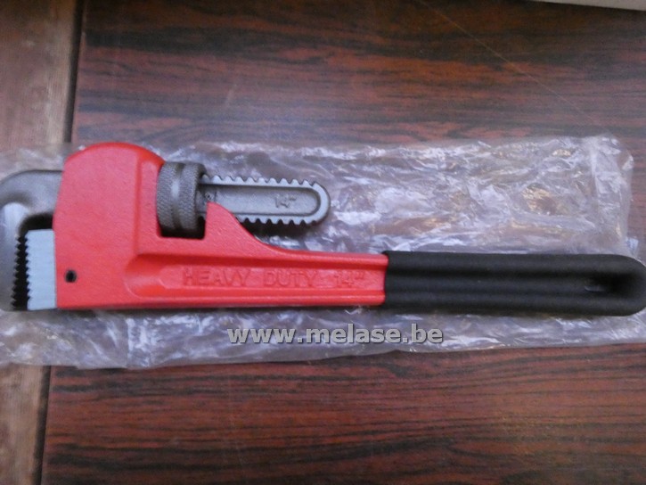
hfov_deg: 81.7
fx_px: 373
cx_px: 323
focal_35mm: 20
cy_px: 242
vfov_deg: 66.0
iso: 1600
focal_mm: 3.6
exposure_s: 1/10
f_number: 8
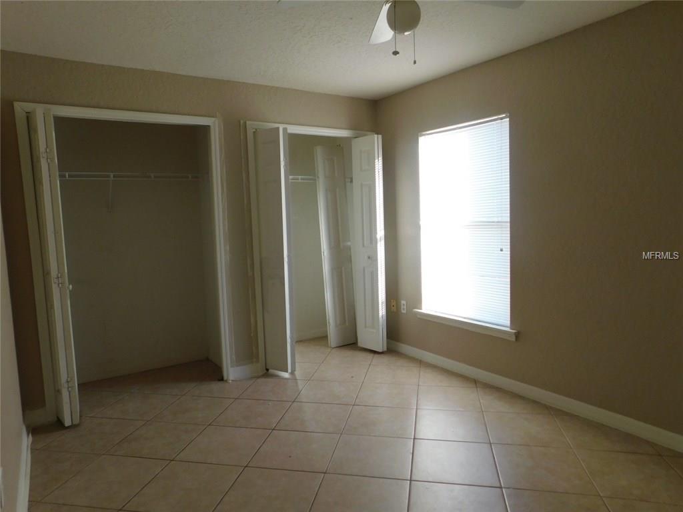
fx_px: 454
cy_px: 256
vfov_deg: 58.9
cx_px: 342
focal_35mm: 23
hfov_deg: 73.9
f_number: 3
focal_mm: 4
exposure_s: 1/60
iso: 125
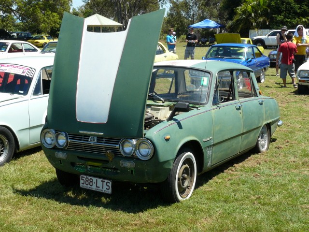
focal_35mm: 59
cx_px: 154
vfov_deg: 24.8
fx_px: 527
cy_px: 116
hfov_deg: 32.7
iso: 100
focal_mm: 9.8
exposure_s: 1/250
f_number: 5.6
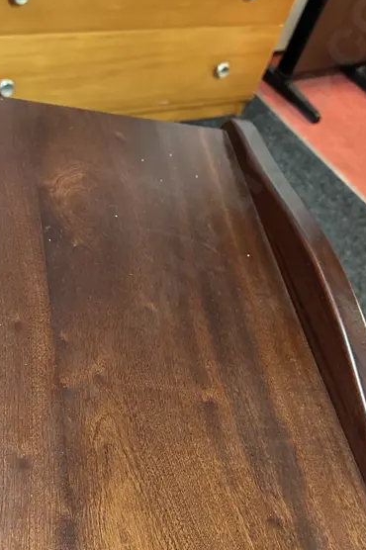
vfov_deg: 42.6
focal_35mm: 46
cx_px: 135
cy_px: 328
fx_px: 702
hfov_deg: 29.1
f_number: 1.78
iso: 640
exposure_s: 1/33
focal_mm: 6.86
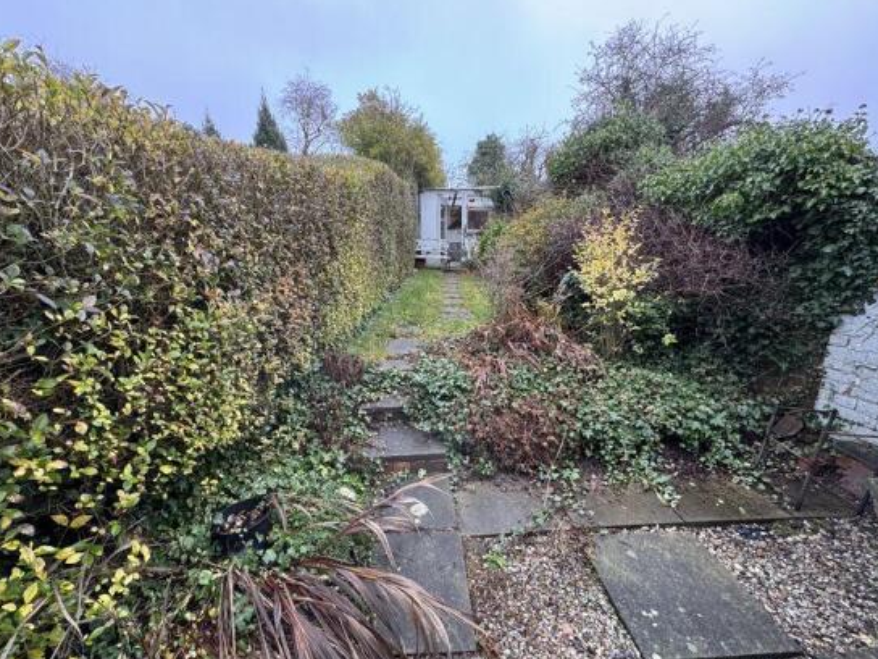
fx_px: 380
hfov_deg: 98.2
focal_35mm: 15
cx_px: 433
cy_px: 345
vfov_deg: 81.7
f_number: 2.2
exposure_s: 1/99
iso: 200
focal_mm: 2.22
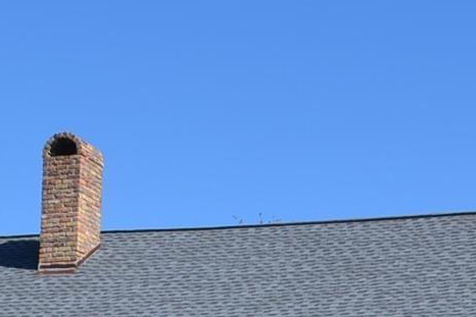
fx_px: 2156
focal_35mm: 163
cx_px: 329
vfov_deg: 8.1
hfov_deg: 12.6
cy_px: 605
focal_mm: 22
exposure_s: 1/250
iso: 100
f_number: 8
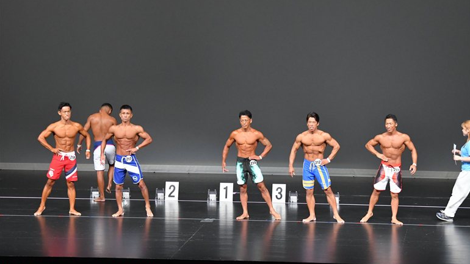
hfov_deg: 13.9
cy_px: 135
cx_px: 236
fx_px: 1932
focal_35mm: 155
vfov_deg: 7.8
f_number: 5.6
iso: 5000
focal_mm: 98
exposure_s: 1/400
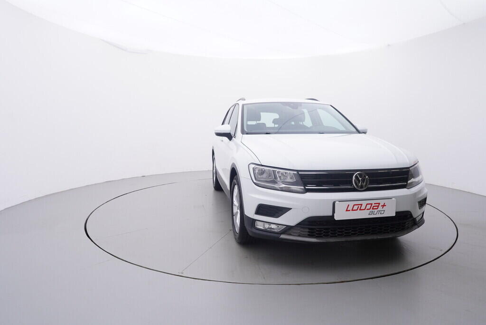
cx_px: 243
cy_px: 162
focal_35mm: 22
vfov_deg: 56.2
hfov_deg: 77.3
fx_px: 304
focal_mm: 15
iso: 200
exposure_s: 1/80
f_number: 5
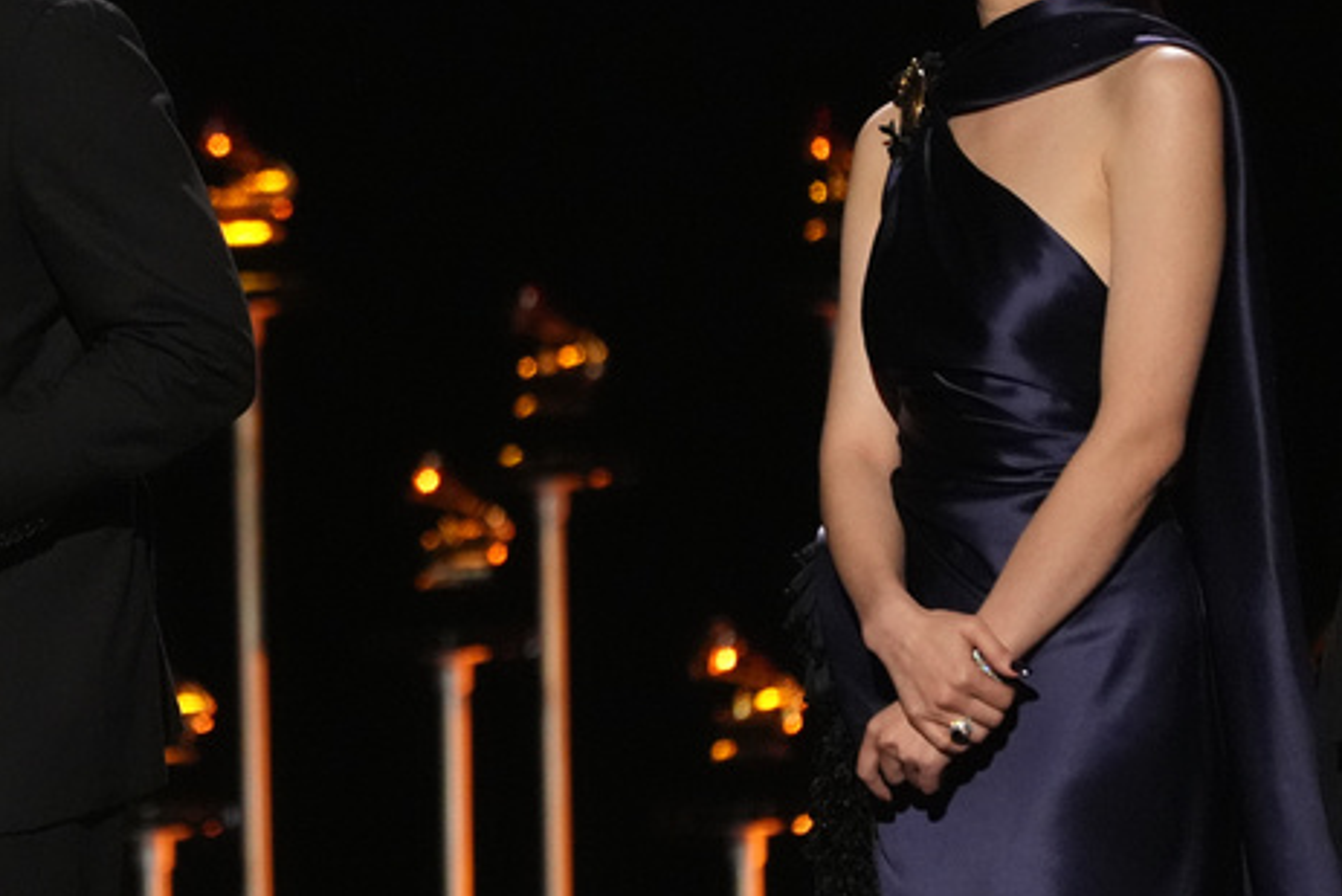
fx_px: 31508
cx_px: 229
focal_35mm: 845
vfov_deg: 1.6
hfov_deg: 2.4
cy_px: 396
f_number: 5.6
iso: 6400
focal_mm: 382
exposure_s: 1/250
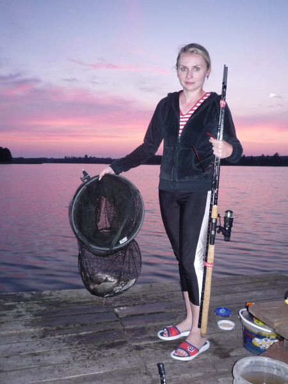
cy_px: 192
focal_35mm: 32
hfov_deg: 44.2
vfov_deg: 56.8
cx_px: 144
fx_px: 355
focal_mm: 5.2
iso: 320
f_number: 3.3
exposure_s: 1/30
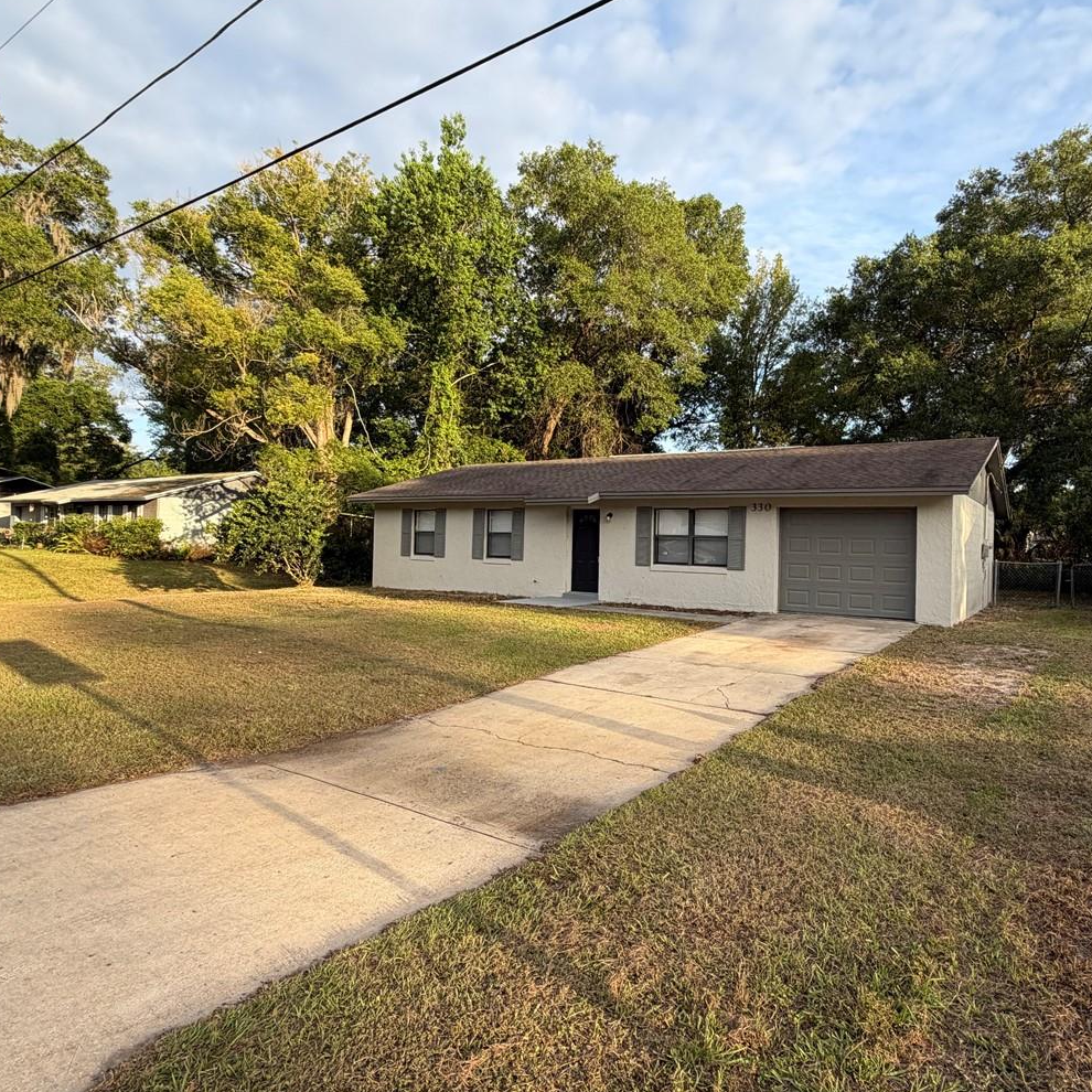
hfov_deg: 74.0
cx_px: 659
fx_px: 714
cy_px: 542
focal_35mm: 20
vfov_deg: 74.8
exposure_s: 1/502
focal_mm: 2.22
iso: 64
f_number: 2.2
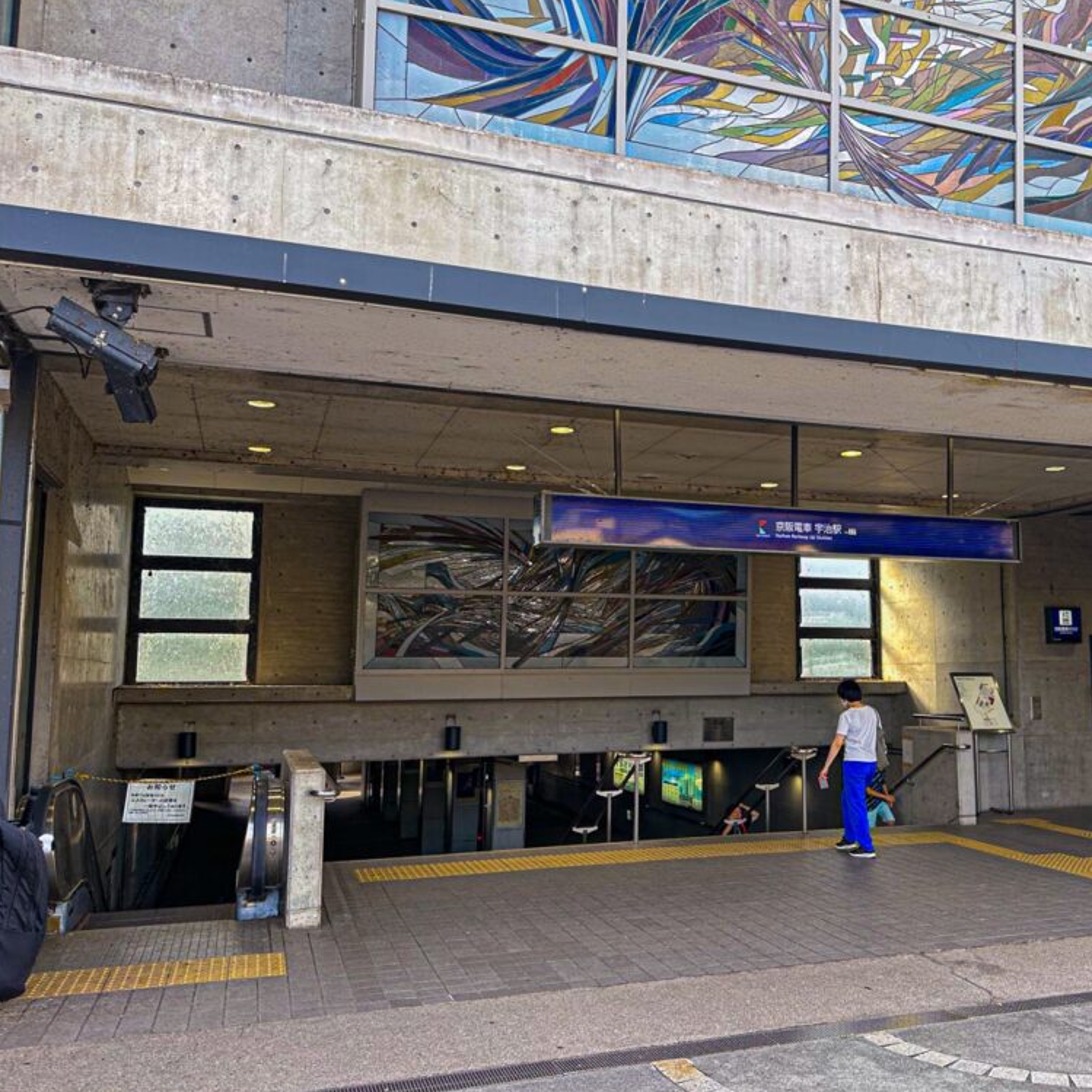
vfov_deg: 55.6
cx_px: 720
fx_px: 1035
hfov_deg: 54.6
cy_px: 545
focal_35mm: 29
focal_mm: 6.86
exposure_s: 1/550
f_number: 1.8
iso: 80
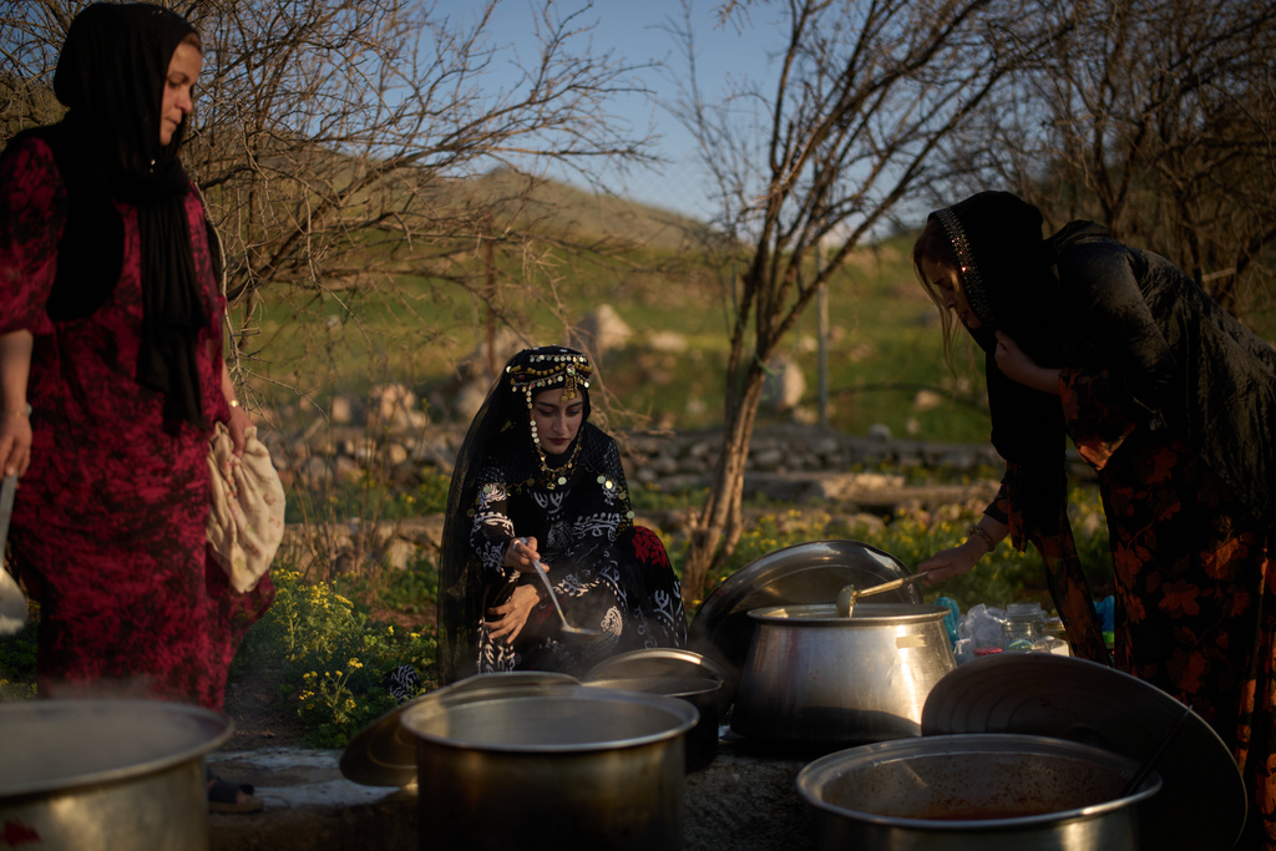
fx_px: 1772
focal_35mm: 50
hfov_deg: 39.6
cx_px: 638
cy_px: 426
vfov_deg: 27.0
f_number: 1.4
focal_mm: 50
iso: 100
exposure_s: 1/4000
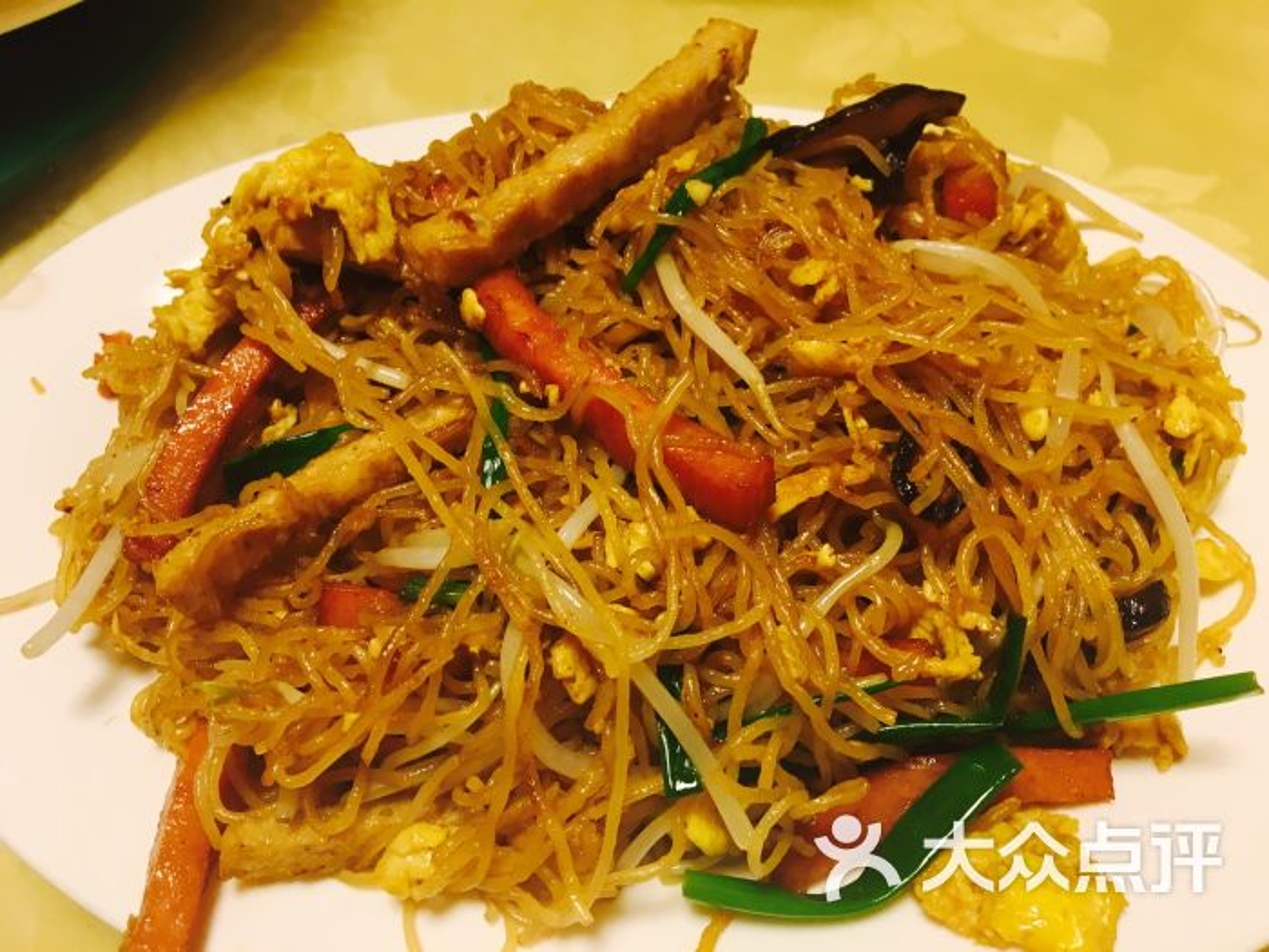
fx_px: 1063
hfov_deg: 61.7
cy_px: 476
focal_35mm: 29
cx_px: 634
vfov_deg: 48.2
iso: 80
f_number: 2.2
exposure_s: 1/33
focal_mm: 4.15
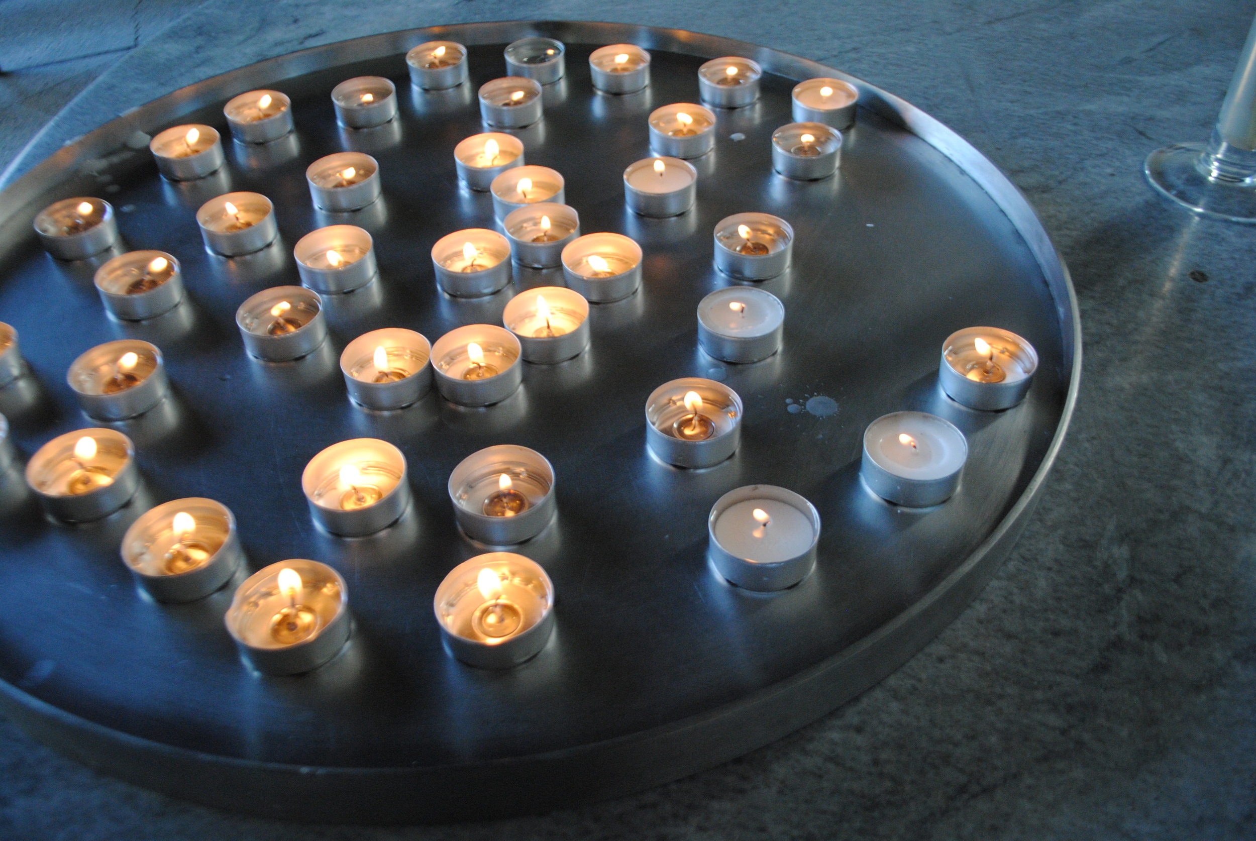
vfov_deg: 43.7
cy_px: 420
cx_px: 628
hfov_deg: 61.9
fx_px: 1048
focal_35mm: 30
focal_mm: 20
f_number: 4.5
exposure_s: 1/125
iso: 800
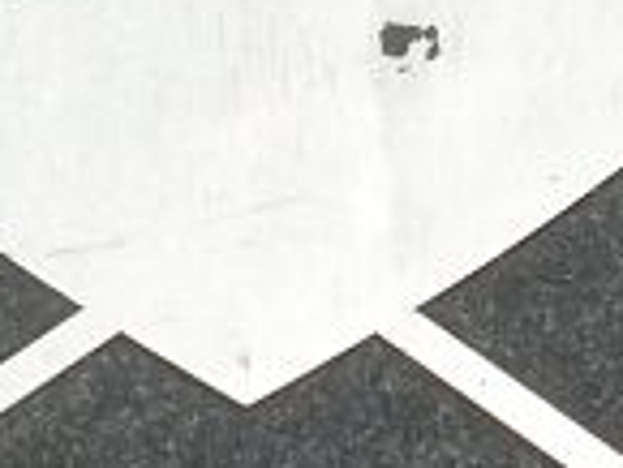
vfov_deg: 3.6
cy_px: -262
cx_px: 434
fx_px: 7367
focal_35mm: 409
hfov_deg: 4.8
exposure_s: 1/100
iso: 100
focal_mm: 10.3
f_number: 6.3
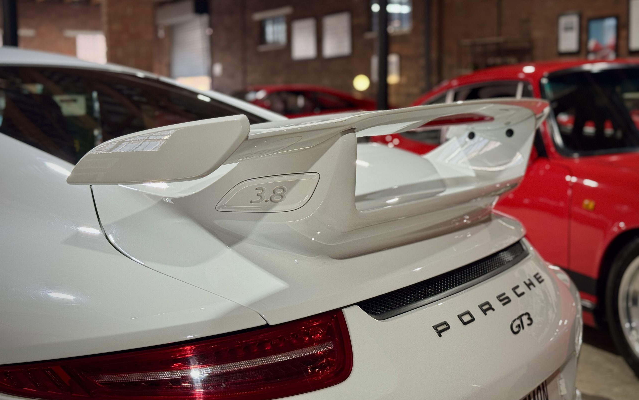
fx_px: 888
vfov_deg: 25.3
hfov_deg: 39.6
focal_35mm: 51
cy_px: 162
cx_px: 319
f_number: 1.78
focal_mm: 6.76
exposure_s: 1/50
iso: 125
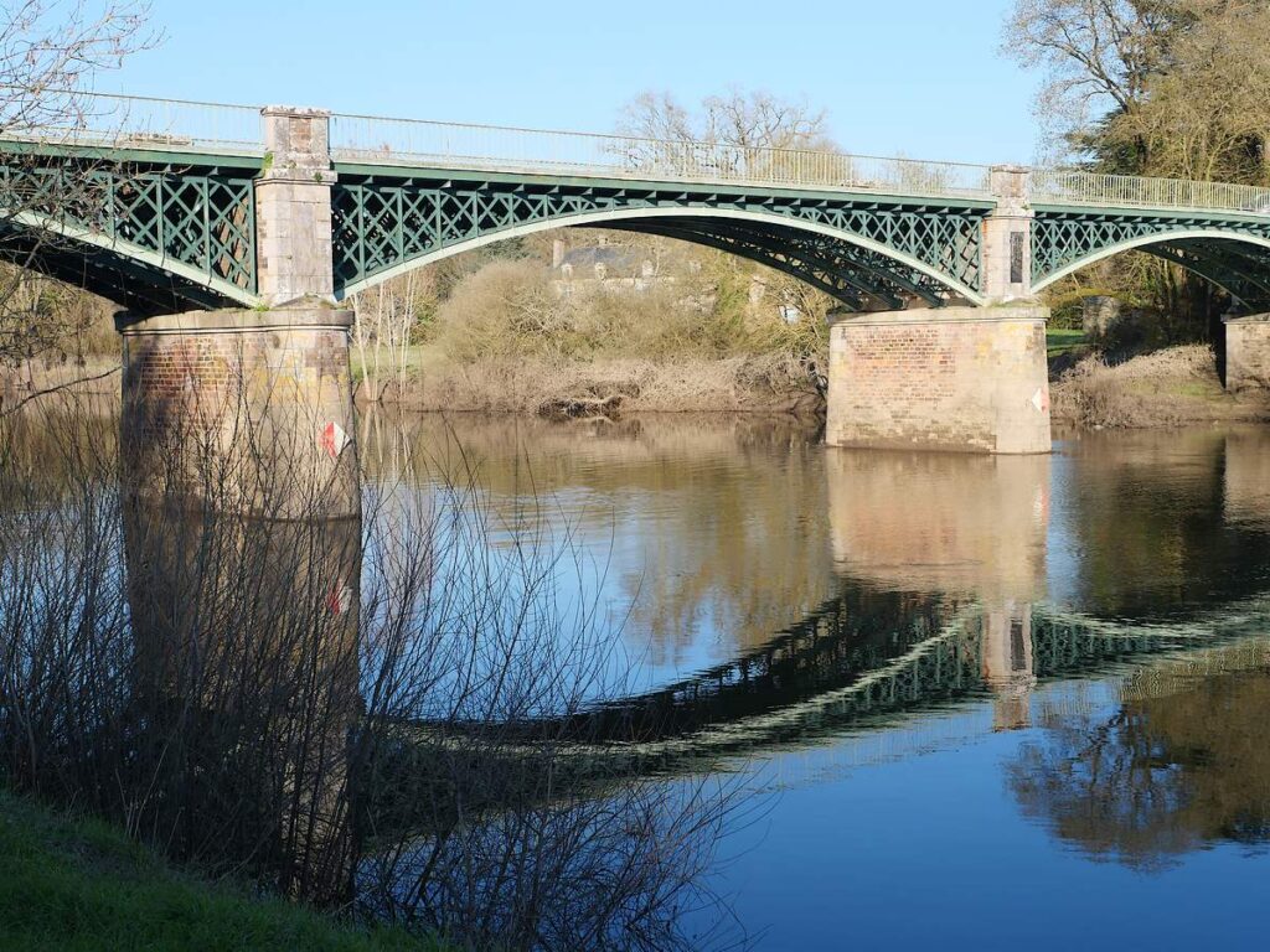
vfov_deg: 29.1
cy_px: 476
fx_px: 1834
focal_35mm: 50
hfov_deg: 38.2
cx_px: 635
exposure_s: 1/800
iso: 200
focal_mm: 25
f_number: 4
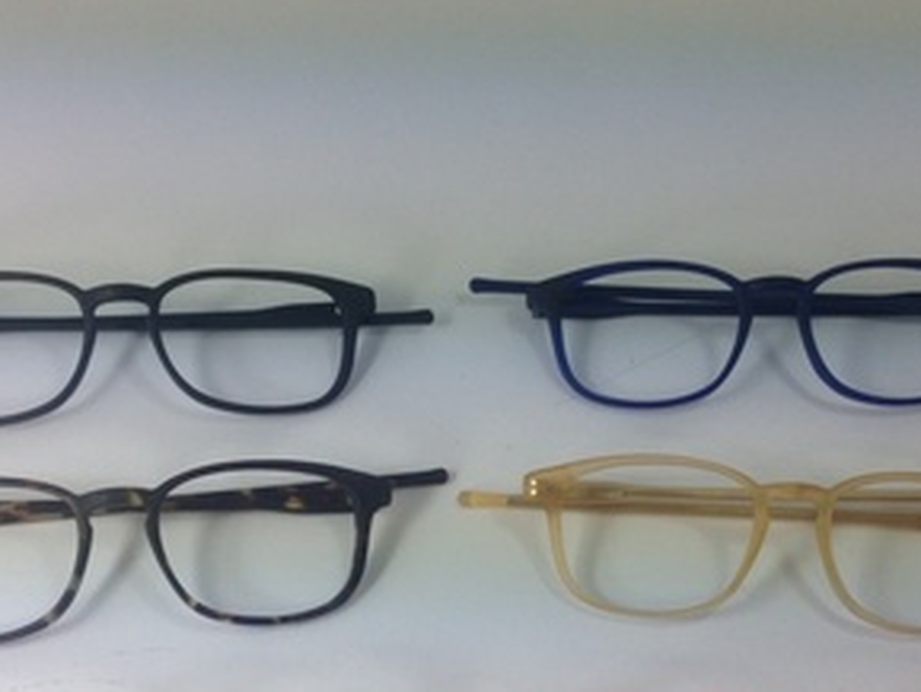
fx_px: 1517
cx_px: 462
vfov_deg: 25.4
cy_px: 502
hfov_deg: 33.8
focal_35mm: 57
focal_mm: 4.12
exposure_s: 1/315
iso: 50
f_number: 2.4
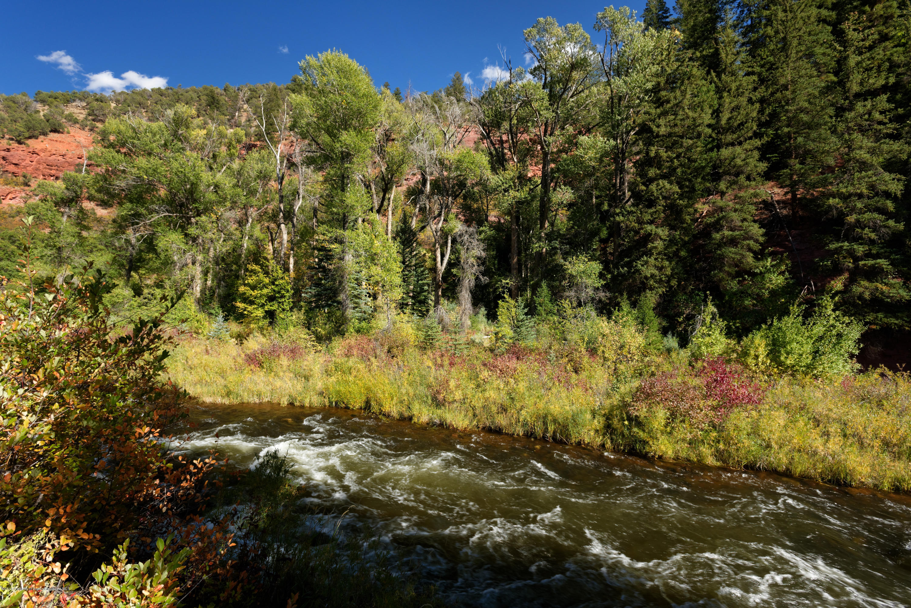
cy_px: 304
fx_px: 430
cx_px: 456
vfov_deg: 70.5
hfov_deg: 93.3
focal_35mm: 17
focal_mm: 17
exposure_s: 1/60
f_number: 8
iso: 125
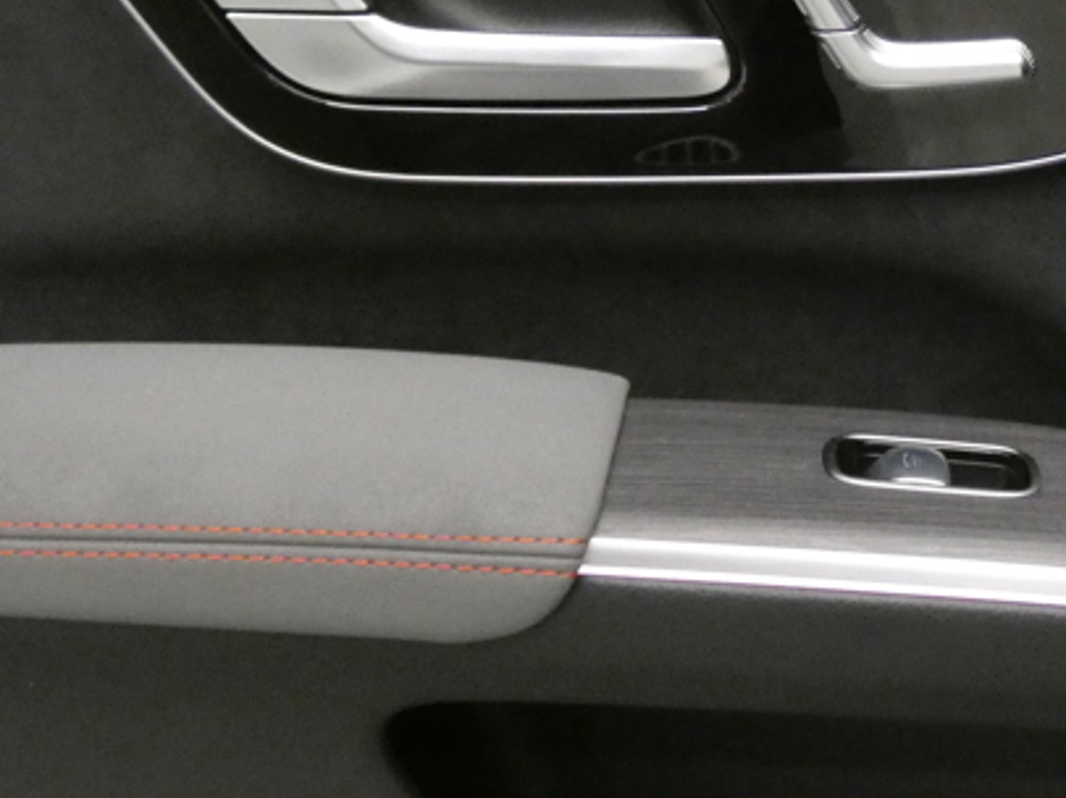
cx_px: 872
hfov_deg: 26.8
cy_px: 312
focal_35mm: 71
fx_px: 2185
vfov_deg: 20.7
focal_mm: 6.5
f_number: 3.5
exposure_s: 1/25
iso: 1600
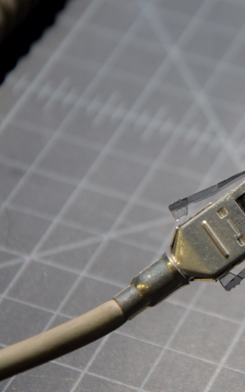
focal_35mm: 243
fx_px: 2594
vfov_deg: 8.6
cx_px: 273
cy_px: 196
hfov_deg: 5.4
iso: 800
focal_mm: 105
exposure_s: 1/60
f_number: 5.6
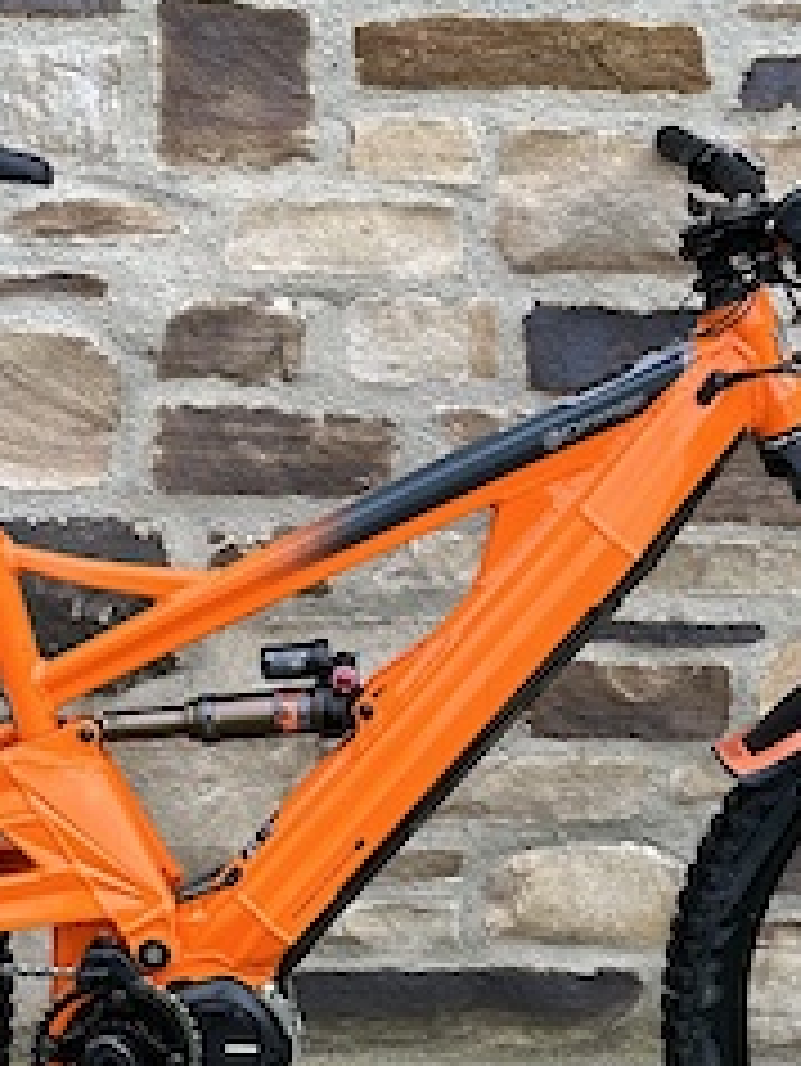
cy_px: 670
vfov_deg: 24.0
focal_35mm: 81
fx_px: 2497
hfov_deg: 18.2
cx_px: 410
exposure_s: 1/767
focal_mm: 6.86
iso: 80
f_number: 1.78
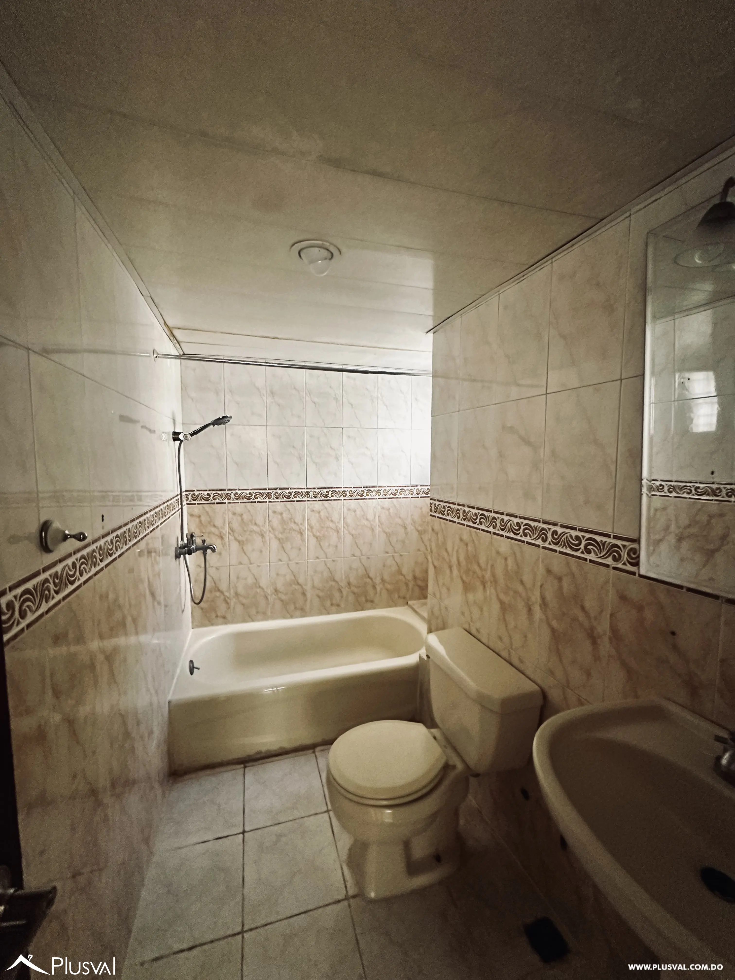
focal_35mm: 14
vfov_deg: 102.1
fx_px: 396
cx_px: 368
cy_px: 490
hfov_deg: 85.7
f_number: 2.2
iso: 500
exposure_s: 1/60
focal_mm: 2.22
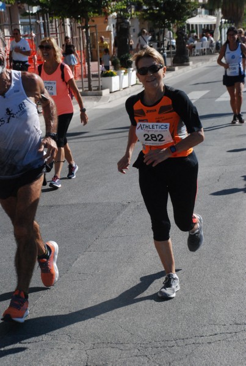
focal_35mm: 87
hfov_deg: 15.8
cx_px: 123
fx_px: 887
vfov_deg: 23.3
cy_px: 183
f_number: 8
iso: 1000
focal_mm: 58
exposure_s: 1/2000
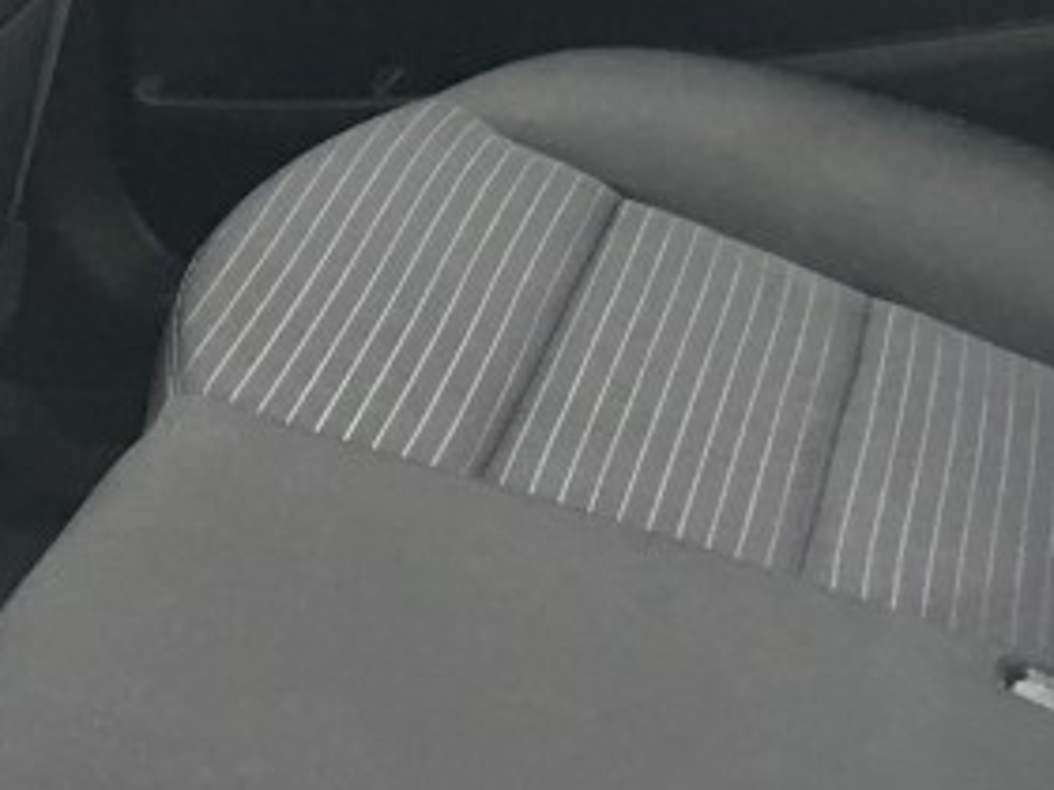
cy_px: -105
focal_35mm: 106
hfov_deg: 18.5
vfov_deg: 13.6
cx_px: 395
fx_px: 3228
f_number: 2.2
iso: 40
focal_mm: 4.15
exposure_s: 1/30
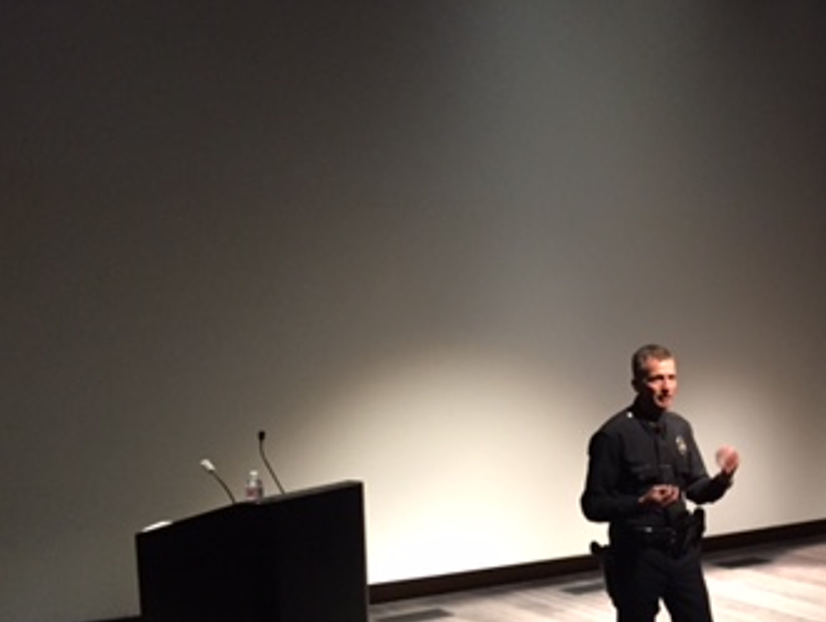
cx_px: 759
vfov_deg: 25.6
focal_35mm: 56
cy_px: 520
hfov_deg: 32.4
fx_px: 1338
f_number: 2.2
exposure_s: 1/20
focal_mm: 4.15
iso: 250
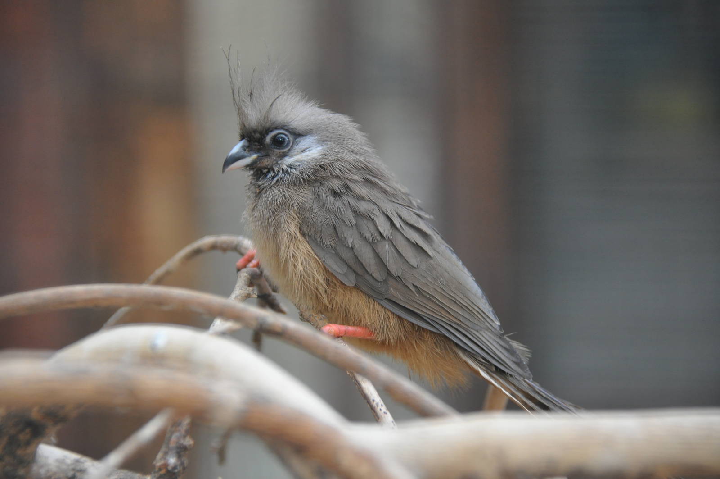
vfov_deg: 6.3
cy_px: 240
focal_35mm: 218
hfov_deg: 9.5
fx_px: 4345
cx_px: 360
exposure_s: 1/125
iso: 1000
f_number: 5.6
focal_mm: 145
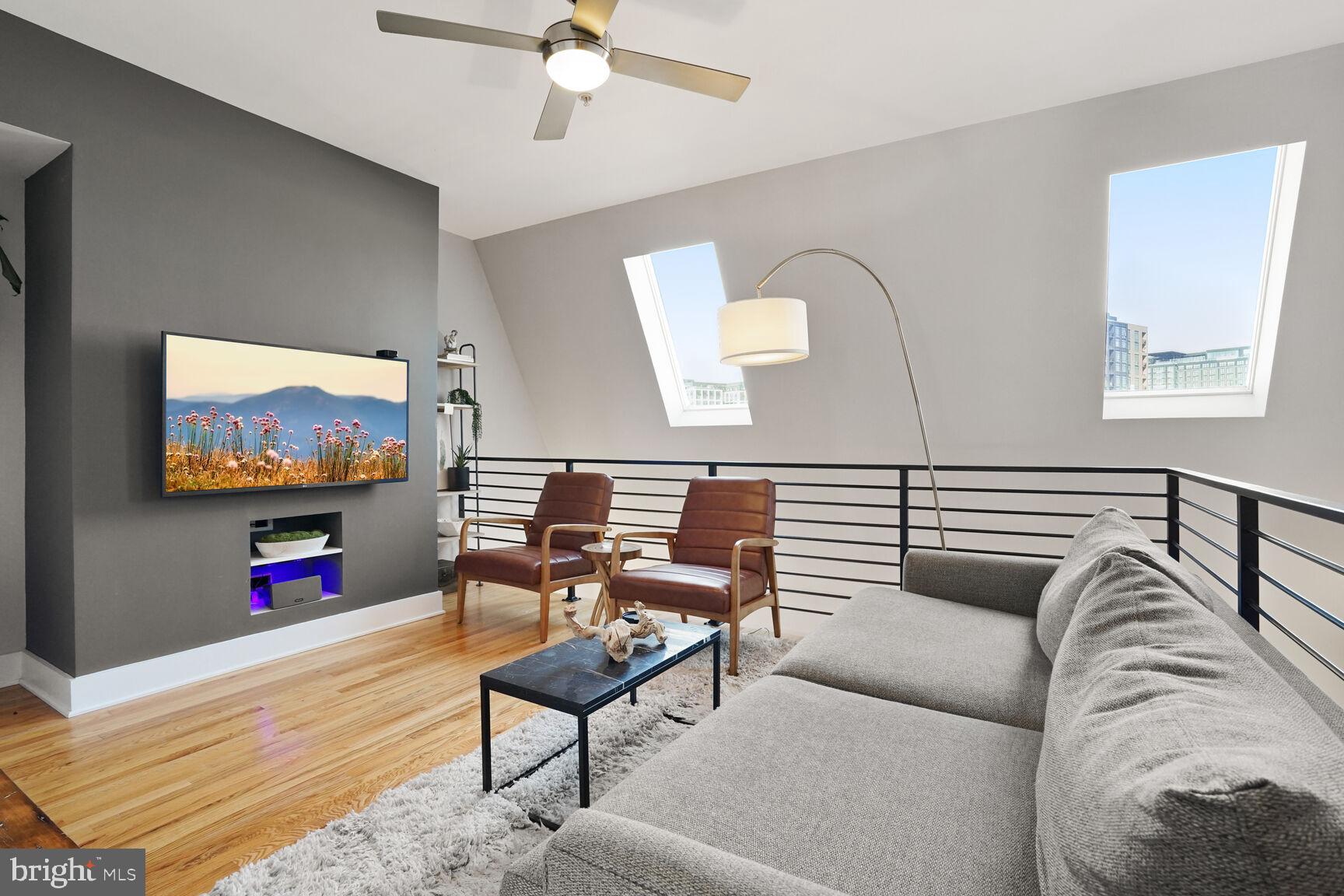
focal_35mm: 16
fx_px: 597
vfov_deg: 73.7
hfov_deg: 96.7
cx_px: 672
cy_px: 448
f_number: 9
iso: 800
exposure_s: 1/6
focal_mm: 16
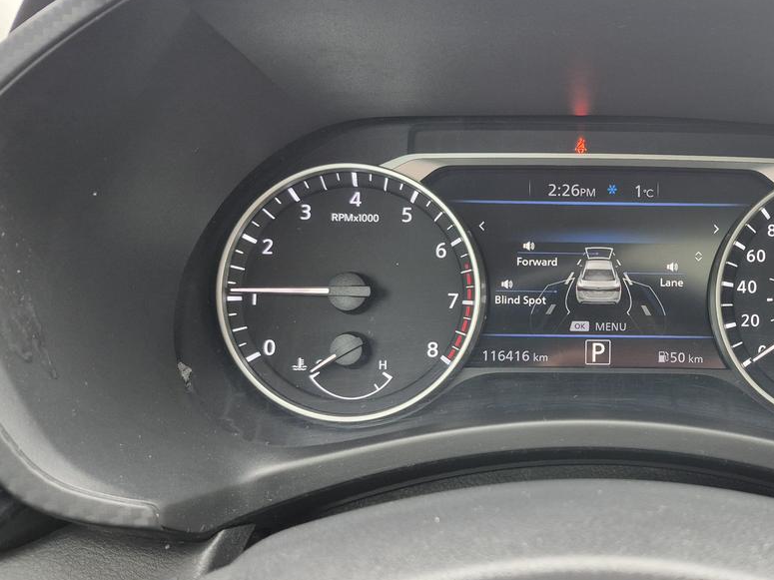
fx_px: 850
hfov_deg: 46.3
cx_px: 623
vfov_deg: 37.7
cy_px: 323
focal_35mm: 38
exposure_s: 1/180
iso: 160
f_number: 1.8
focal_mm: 5.4
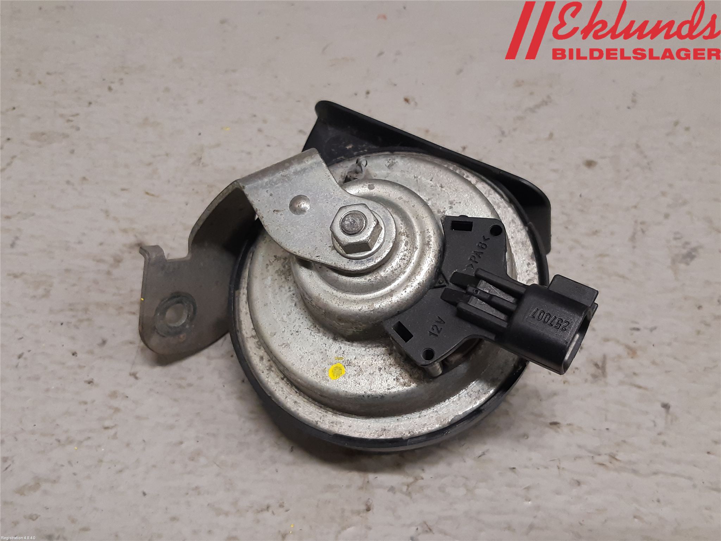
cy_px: 270
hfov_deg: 67.3
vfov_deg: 53.1
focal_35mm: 26
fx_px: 542
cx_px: 360
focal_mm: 3.93
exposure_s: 1/50
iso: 160
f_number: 1.7
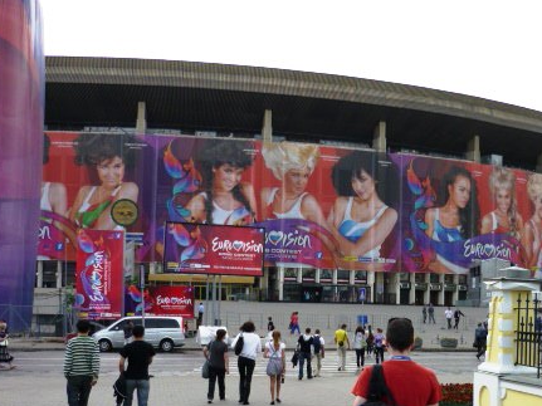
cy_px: 260
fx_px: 767
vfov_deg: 29.5
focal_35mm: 49
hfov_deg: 38.8
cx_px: 324
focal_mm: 5.5
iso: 100
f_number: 2.8
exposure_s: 1/640
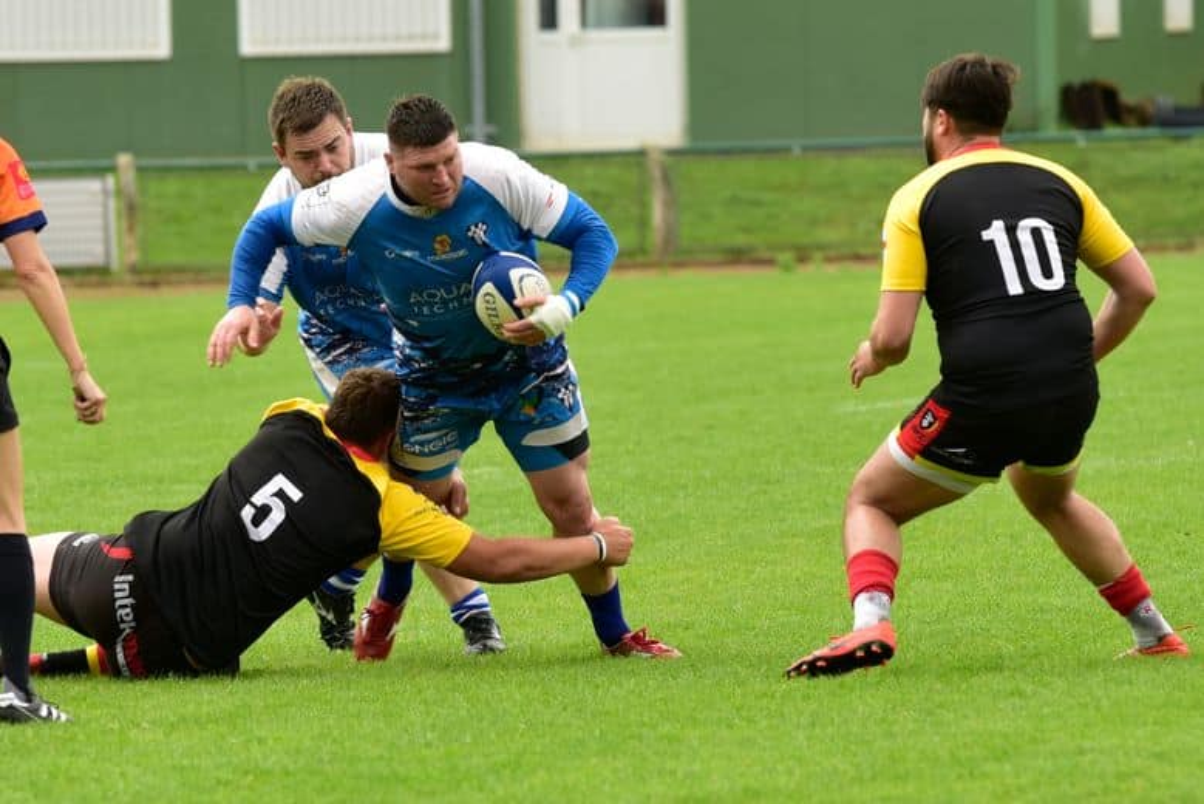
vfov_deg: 6.9
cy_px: 402
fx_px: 6691
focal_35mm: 200
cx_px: 602
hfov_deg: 10.3
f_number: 4.5
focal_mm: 200
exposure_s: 1/1000
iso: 450
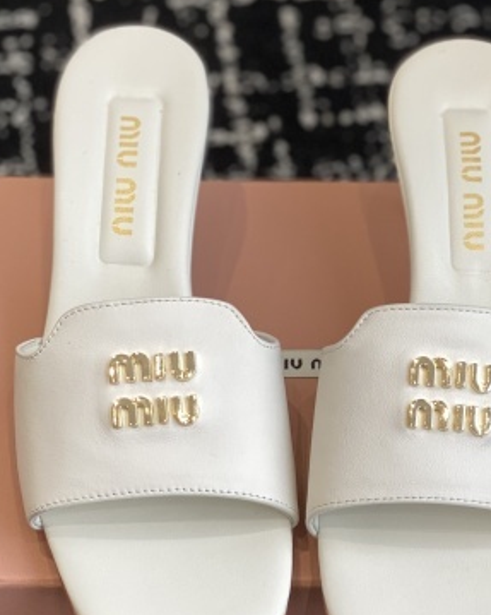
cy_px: 296
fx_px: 2053
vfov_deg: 17.0
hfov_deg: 13.6
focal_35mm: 113
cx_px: 294
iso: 40
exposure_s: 1/122
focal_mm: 6
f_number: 2
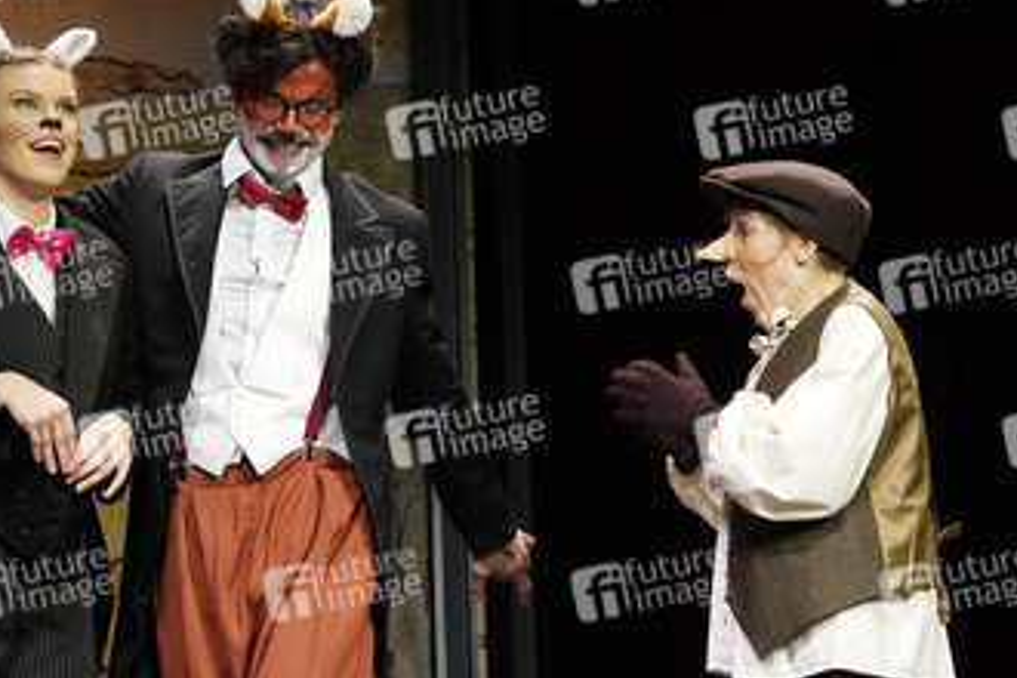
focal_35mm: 273
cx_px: 384
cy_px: 354
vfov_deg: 5.0
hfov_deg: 7.5
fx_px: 7712
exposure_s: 1/250
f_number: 6.3
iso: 3200
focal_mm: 200
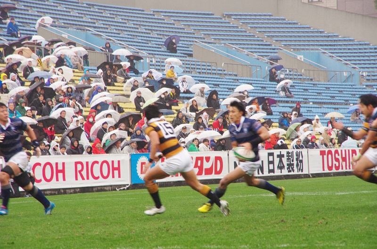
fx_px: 2115
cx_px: 188
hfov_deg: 10.2
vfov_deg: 6.7
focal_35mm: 202
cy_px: 124
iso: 800
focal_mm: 135
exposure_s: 1/200
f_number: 9
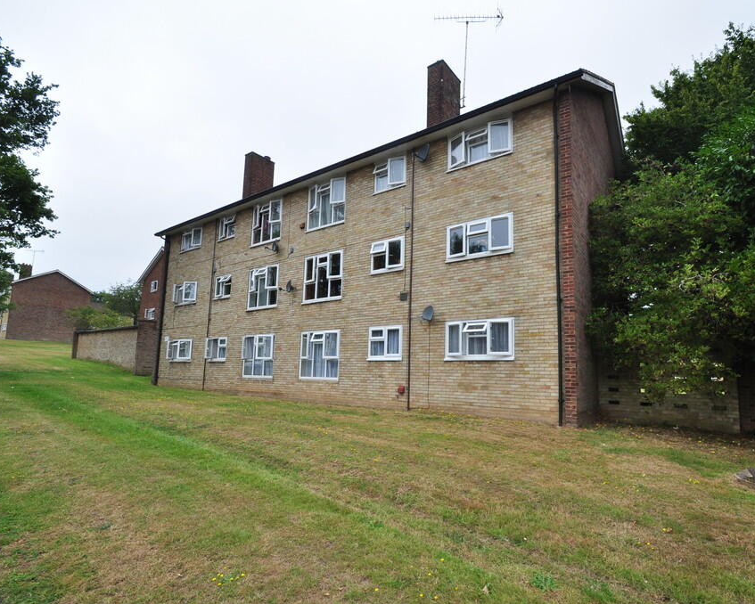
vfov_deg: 77.0
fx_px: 380
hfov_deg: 89.1
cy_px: 302
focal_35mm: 17
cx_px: 430
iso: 400
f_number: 10
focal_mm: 10
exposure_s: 1/200
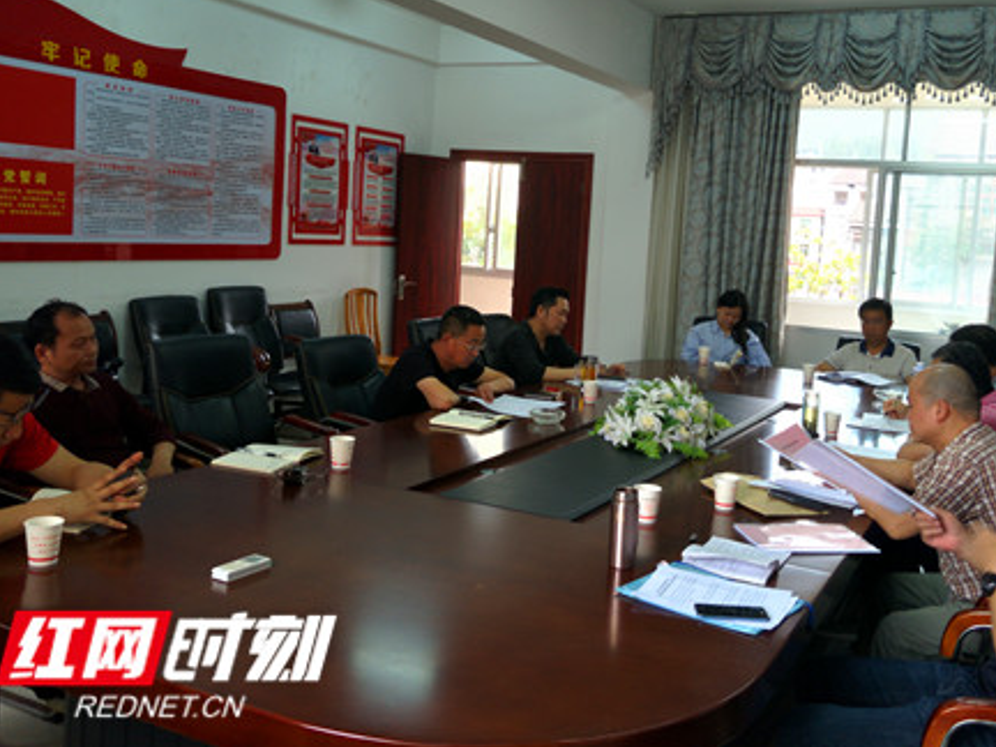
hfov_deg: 63.1
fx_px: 806
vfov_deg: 49.4
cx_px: 576
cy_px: 297
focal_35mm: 28
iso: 152
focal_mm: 3.79
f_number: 2
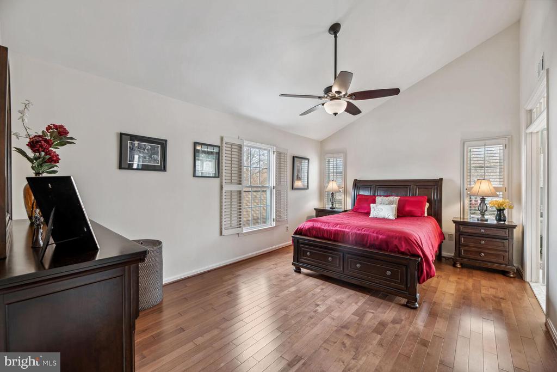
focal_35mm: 14
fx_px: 217
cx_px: 278
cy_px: 186
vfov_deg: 81.2
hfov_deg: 104.2
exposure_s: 1/2.5
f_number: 9
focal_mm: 14
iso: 100
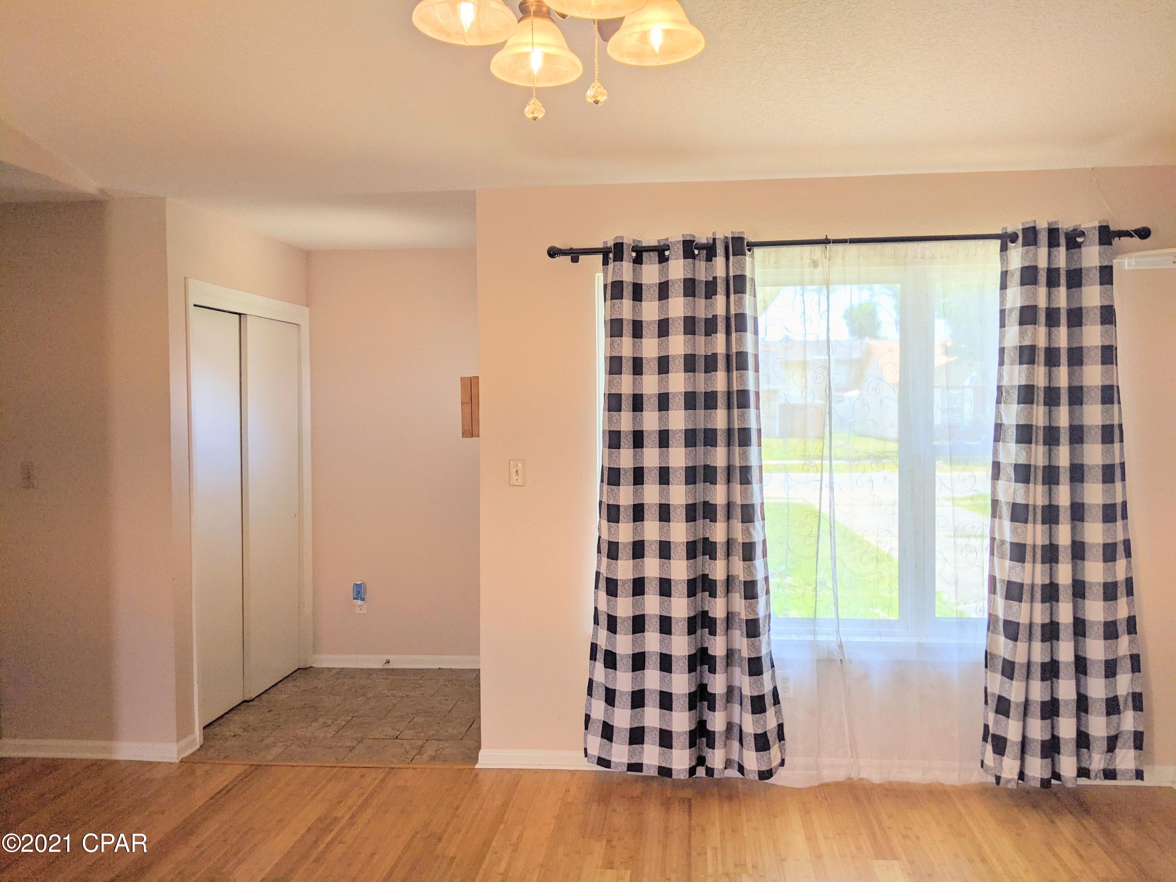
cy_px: 441
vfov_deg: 51.4
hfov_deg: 65.3
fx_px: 917
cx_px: 588
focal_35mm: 27
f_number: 1.8
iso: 44
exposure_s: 1/210
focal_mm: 4.44
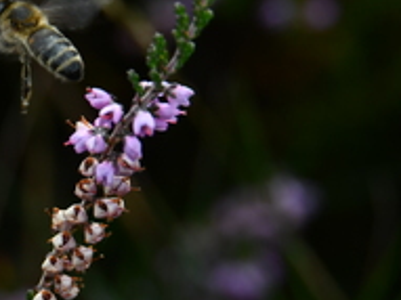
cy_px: 154
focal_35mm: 2089
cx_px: -38
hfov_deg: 0.9
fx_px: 24184
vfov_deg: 0.7
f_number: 9
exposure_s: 1/250
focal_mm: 600
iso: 320
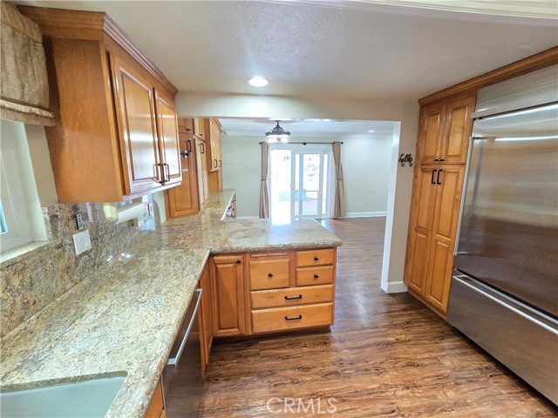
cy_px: 209
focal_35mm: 13
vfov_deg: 89.9
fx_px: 210
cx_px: 279
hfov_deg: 106.2
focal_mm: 2.2
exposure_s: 1/60
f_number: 2.2
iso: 800
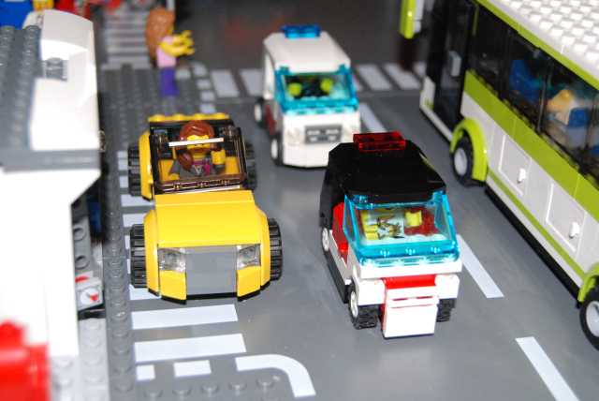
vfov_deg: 23.8
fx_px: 949
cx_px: 300
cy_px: 200
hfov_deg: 35.0
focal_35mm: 57
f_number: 5.6
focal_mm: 38
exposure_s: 1/60
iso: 1600
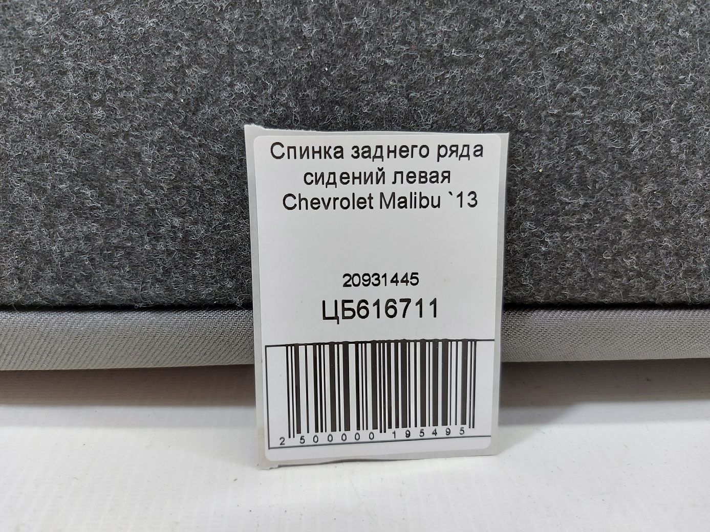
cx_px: 355
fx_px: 492
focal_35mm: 24
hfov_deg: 71.6
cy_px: 266
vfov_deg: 56.8
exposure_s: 1/50
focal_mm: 5.23
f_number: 1.8
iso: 80
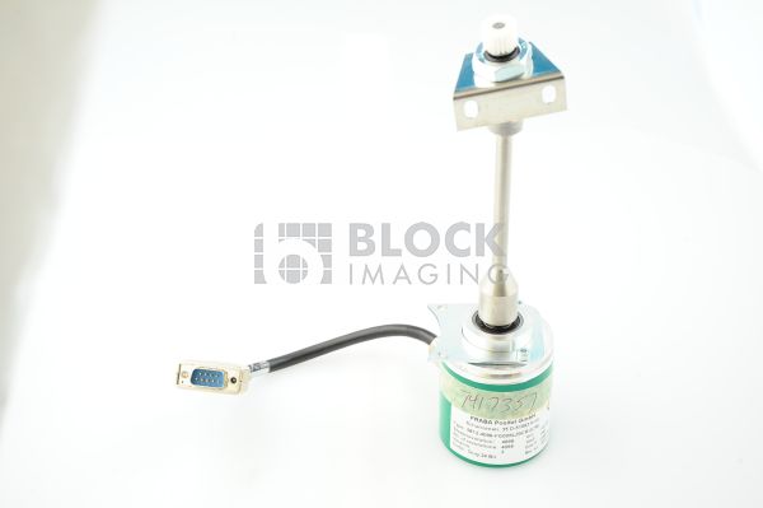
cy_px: 254
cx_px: 382
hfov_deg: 31.0
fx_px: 1376
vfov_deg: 20.9
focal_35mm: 65
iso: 800
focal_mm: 65
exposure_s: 1/125
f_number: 8
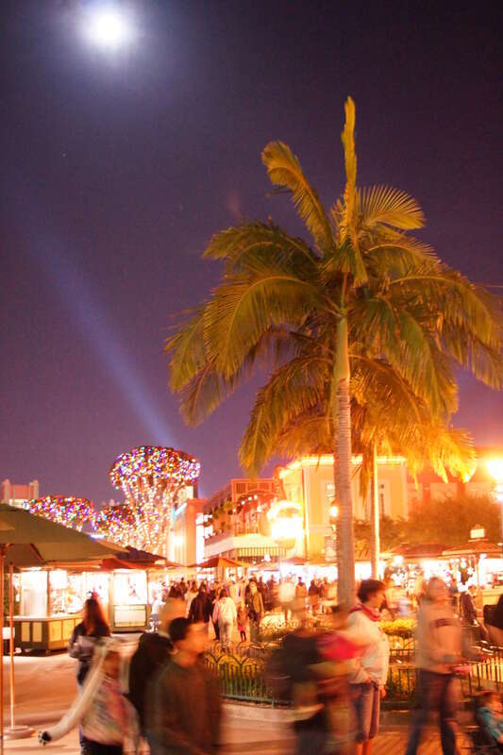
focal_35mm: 42
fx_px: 881
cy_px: 378
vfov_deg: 46.4
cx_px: 252
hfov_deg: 31.9
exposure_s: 1/5
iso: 3200
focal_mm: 28
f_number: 4
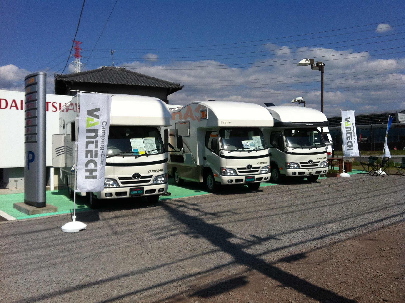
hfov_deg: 52.7
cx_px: 202
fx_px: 409
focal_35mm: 35
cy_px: 152
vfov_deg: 40.6
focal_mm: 3.85
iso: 80
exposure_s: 1/3352
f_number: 2.8
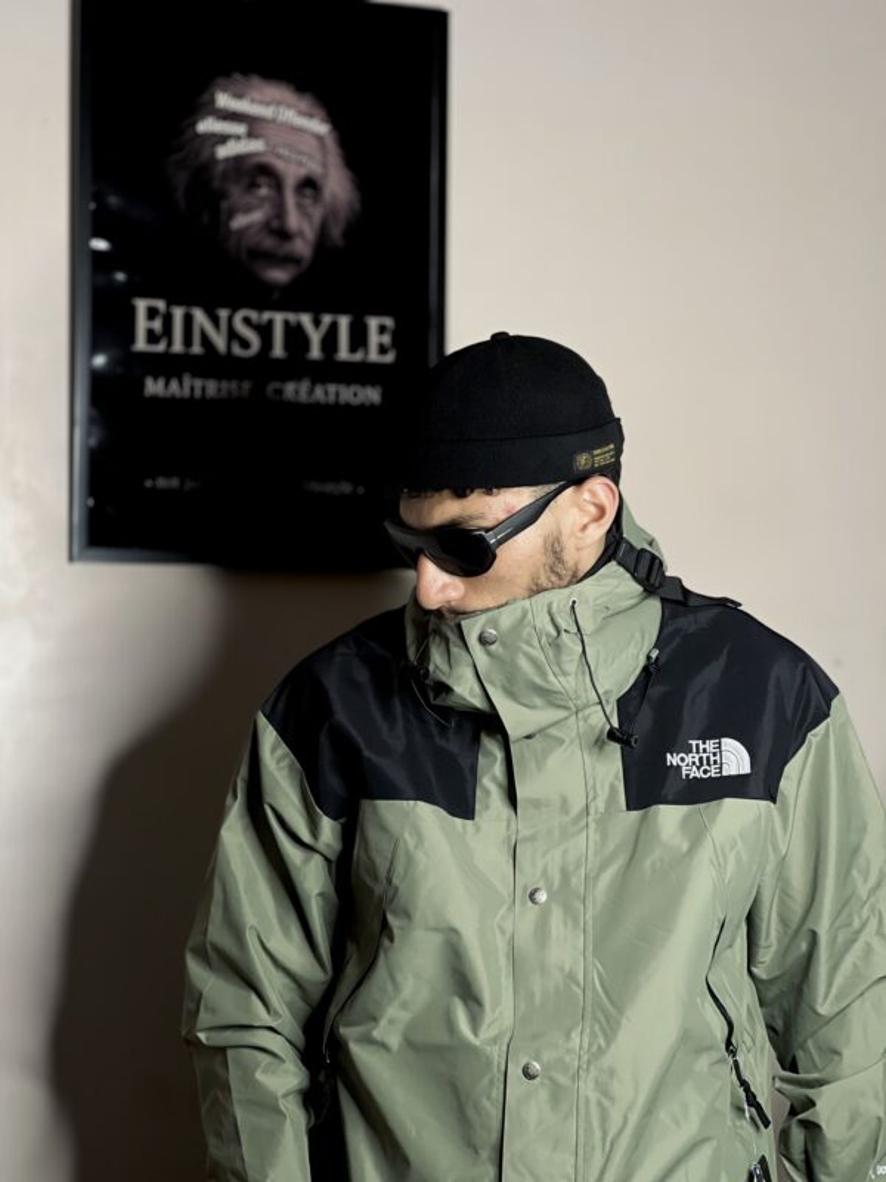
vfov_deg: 25.3
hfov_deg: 19.1
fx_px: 2628
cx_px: 443
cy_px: 591
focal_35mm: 77
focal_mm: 9
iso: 160
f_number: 2.8
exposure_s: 1/50
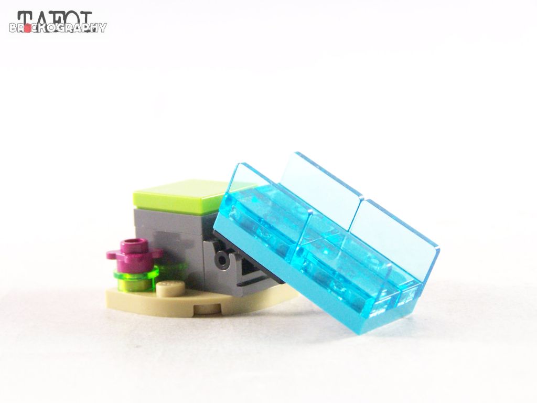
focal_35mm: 75
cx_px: 268
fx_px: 1163
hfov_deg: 26.0
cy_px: 202
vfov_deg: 19.6
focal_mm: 12.4
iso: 400
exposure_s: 1/60
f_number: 3.2
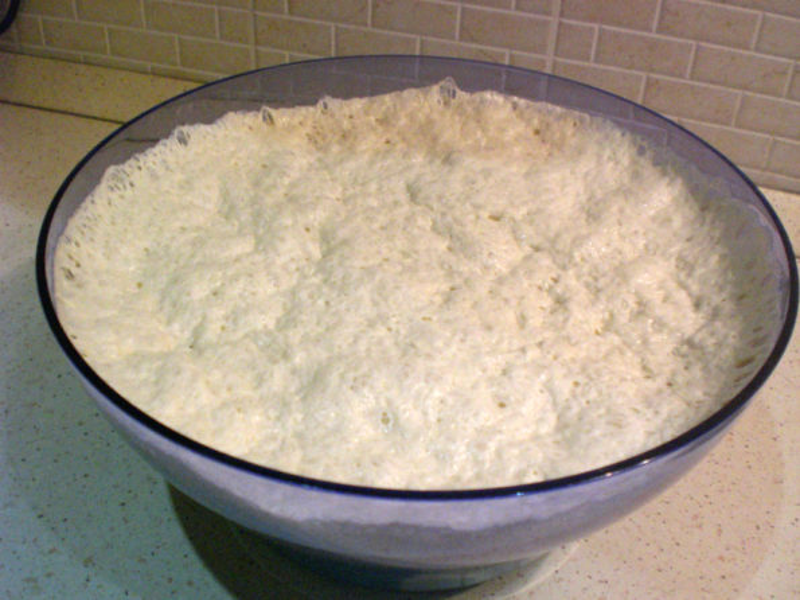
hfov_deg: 49.0
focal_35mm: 38
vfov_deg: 37.7
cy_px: 300
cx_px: 400
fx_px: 878
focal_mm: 6.3
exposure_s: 1/80
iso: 400
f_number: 3.1
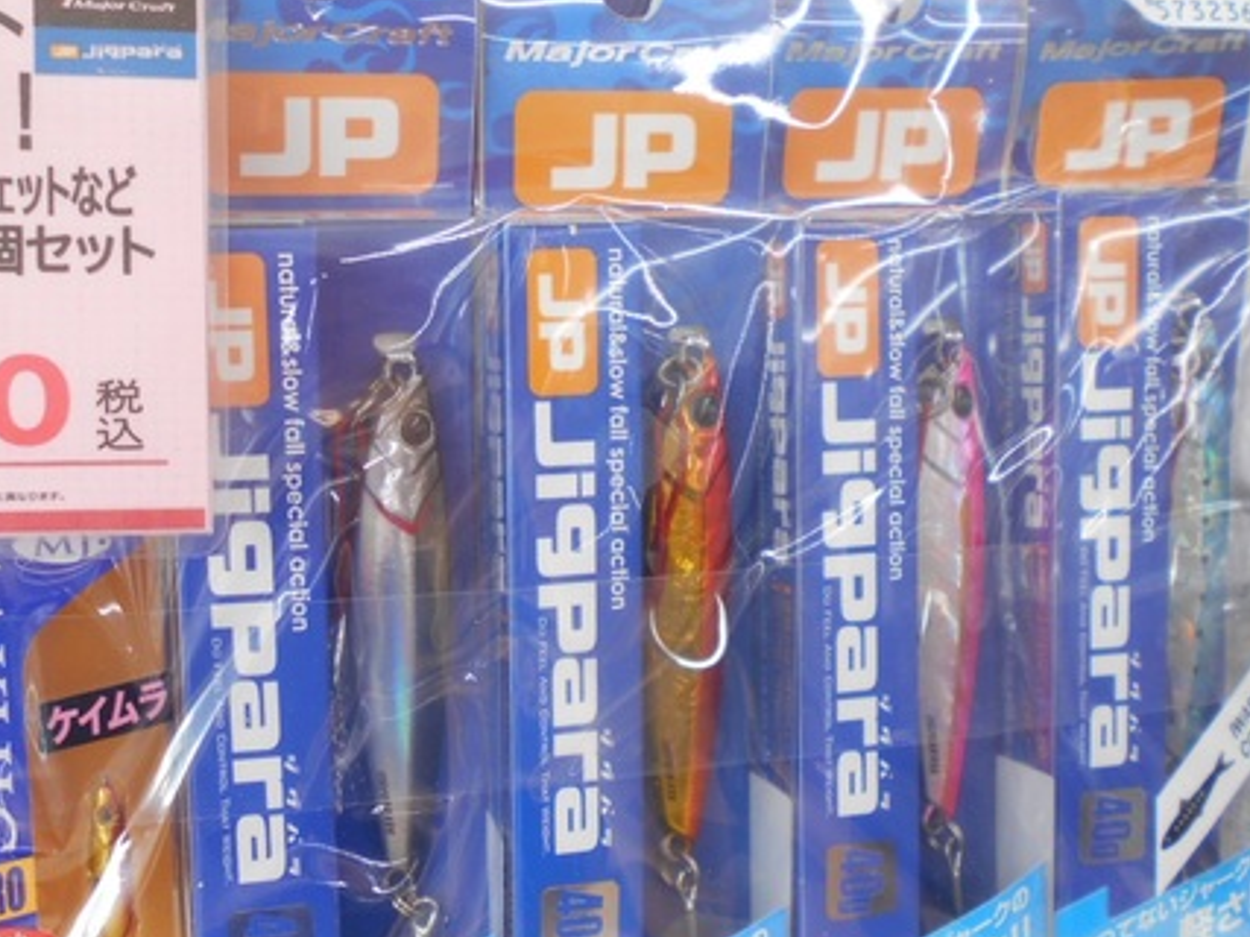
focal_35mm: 39
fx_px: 1408
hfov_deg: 47.3
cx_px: 439
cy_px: 498
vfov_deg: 36.8
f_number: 3.2
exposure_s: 1/40
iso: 80
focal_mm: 4.6
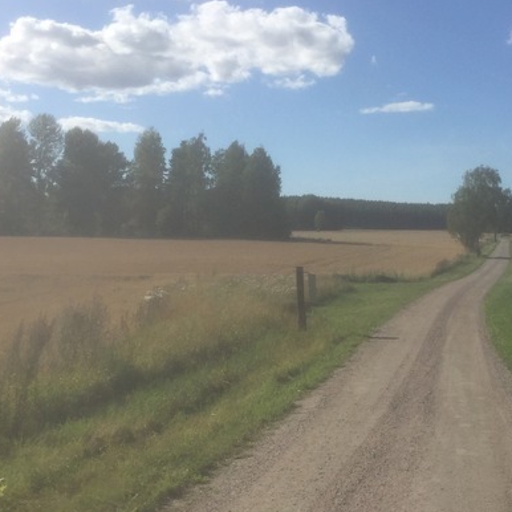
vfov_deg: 33.4
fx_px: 853
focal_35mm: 51
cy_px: 253
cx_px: 367
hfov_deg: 32.9
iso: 32
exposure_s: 1/3049
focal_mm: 4.15
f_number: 2.2
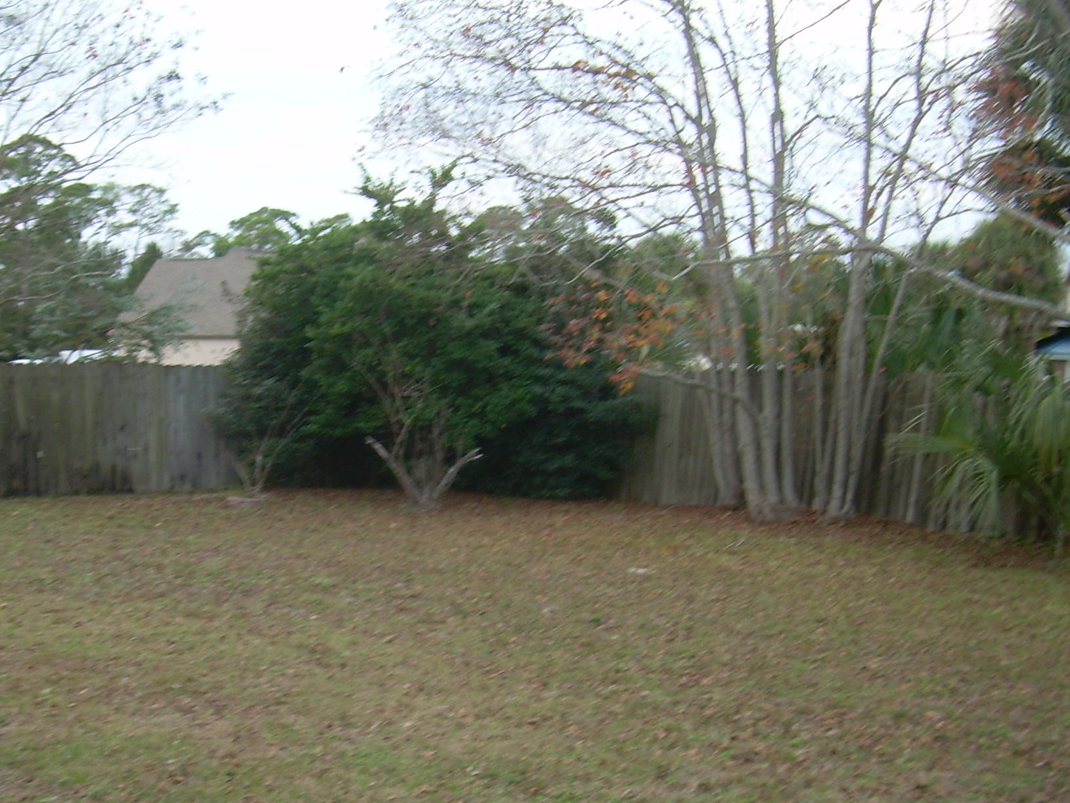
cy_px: 534
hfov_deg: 35.9
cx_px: 378
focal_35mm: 53
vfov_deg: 27.4
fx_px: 1638
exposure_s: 1/35.6
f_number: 2.8
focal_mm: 6.3
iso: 50
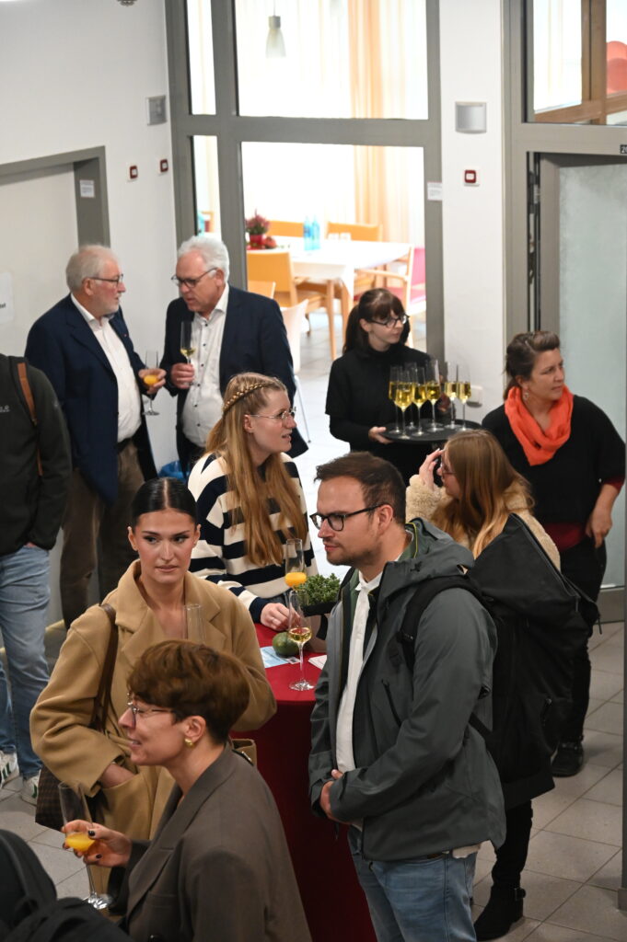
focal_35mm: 75
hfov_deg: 18.2
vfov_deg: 27.0
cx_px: 314
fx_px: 1963
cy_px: 471
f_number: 6
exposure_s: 1/125
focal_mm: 75
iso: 8000
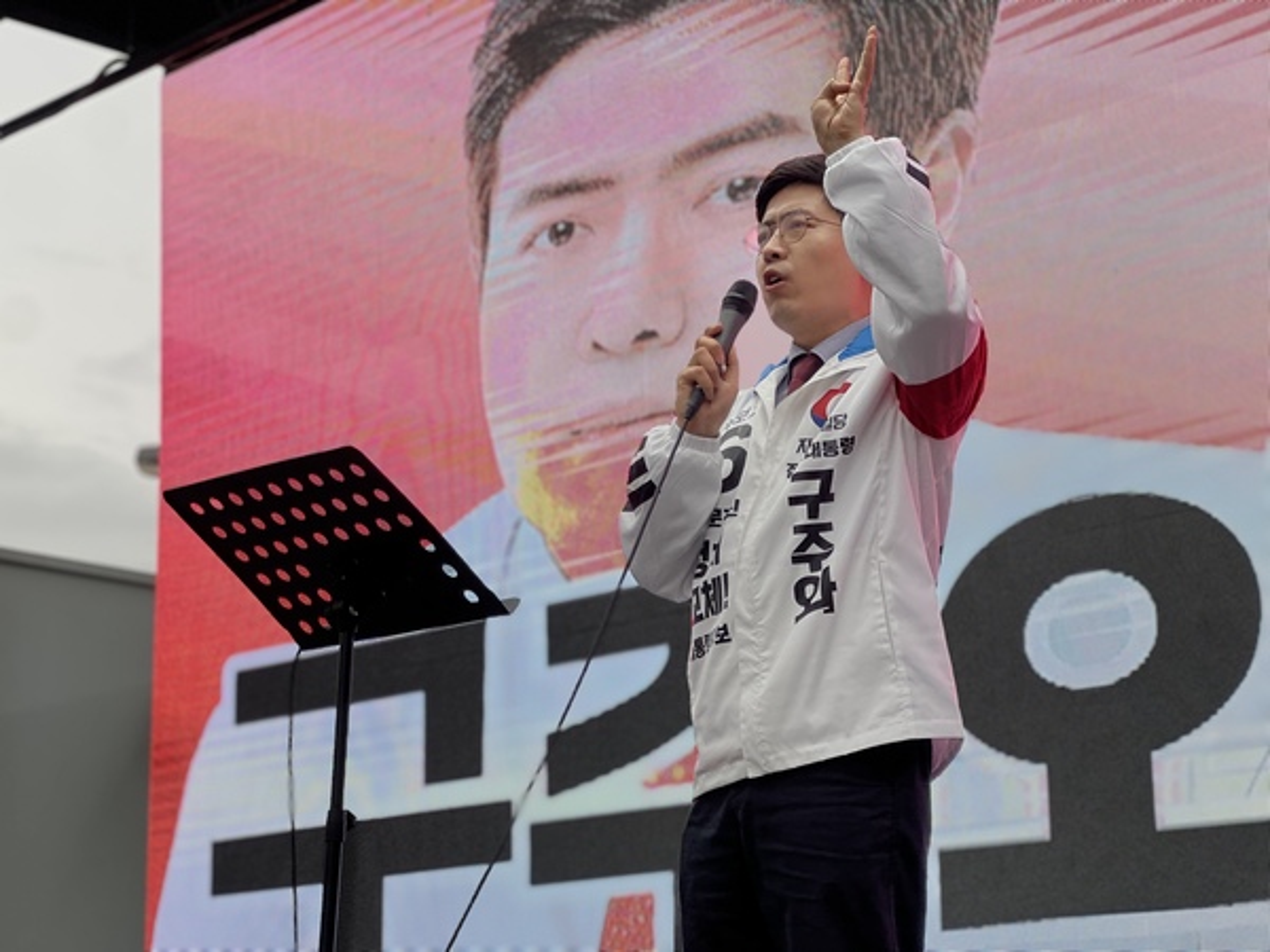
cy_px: 476
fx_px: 2825
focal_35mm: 77
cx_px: 635
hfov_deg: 25.3
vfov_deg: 19.1
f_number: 2.8
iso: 32
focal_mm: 9
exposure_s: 1/121
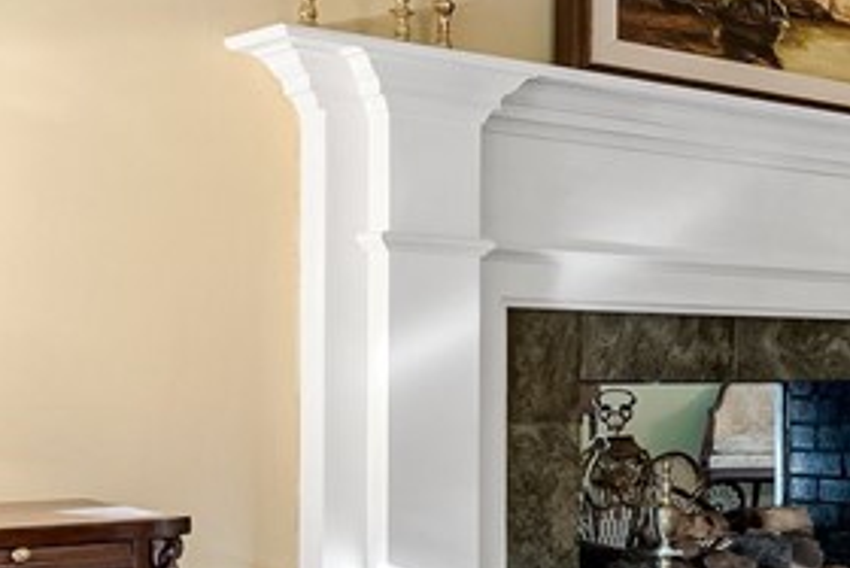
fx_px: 1465
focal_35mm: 62
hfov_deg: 20.7
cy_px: 343
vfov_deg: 21.9
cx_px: 1580
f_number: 8
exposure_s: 1/2
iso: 400
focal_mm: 16
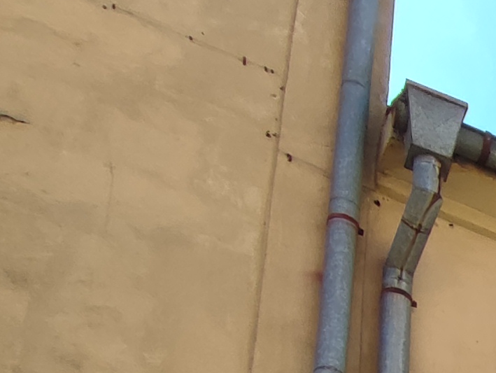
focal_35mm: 74
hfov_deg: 17.4
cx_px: 1030
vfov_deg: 16.3
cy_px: 699
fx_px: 1061
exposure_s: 1/436
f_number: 2.2
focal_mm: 1.65
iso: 50
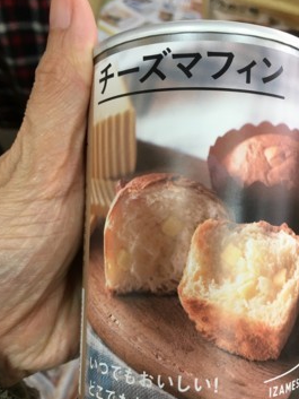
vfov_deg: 49.9
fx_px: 426
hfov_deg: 38.6
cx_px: 165
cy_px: 236
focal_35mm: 37
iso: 40
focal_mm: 4.15
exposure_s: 1/30
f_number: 2.2
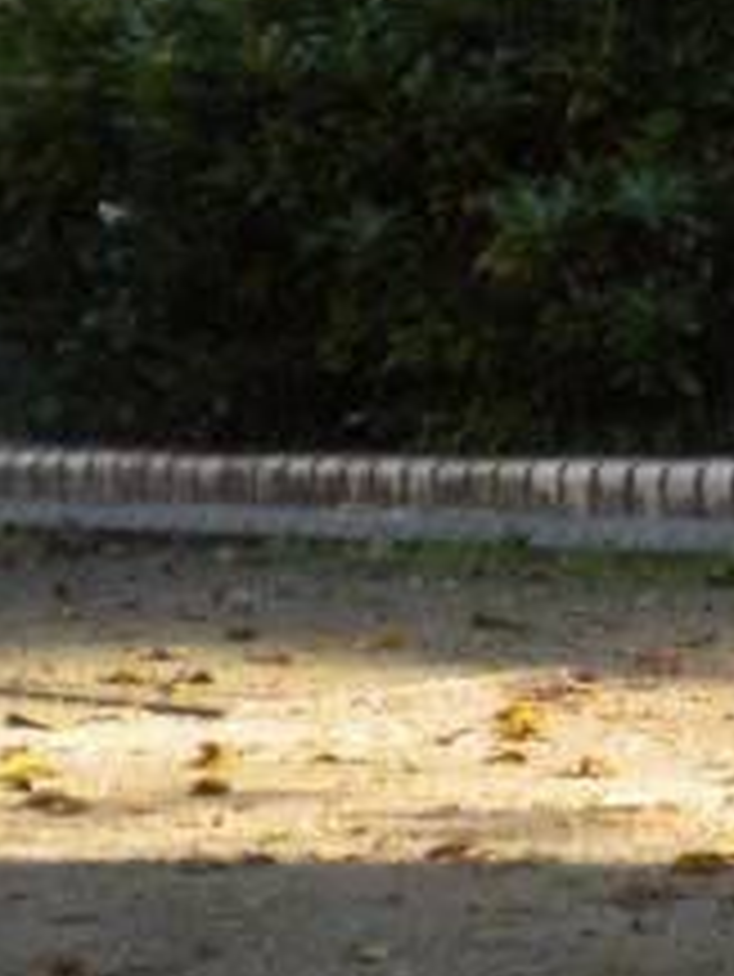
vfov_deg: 13.0
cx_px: 874
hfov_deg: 9.7
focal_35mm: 151
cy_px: 144
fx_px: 4265
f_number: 3.5
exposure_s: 1/500
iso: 384
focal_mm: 7.4
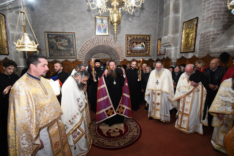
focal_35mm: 16
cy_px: 80
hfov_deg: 96.7
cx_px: 115
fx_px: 104
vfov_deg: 73.7
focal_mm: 10
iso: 1250
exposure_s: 1/40
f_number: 4.5
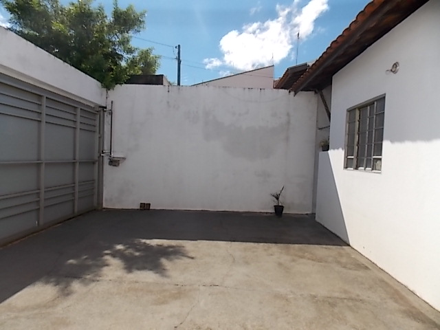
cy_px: 165
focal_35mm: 23
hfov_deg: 73.9
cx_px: 220
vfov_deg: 58.9
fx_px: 292
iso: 80
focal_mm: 4
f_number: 3.1
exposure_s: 1/1250
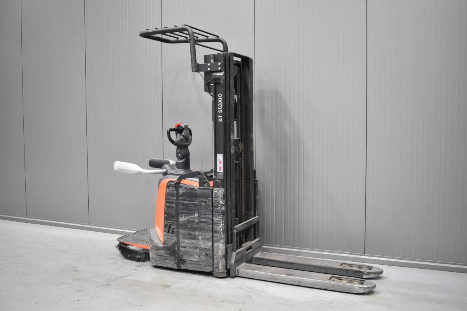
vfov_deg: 36.9
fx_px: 467
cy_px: 156
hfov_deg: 53.1
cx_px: 234
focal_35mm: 36
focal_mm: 24
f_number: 4.5
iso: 1250
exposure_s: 1/40
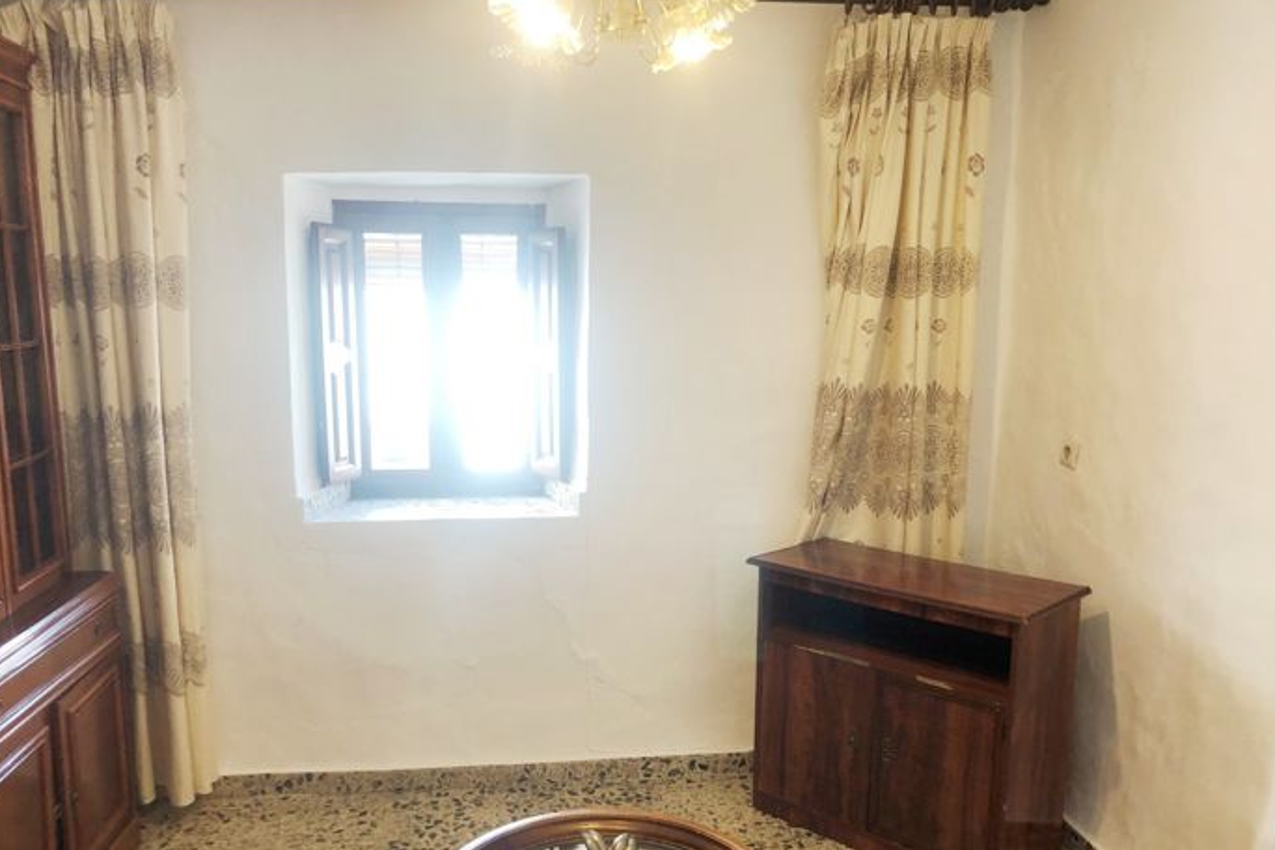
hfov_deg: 61.9
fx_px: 1062
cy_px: 477
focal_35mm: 30
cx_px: 631
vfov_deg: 43.5
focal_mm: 3.99
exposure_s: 1/33
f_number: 1.8
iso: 32
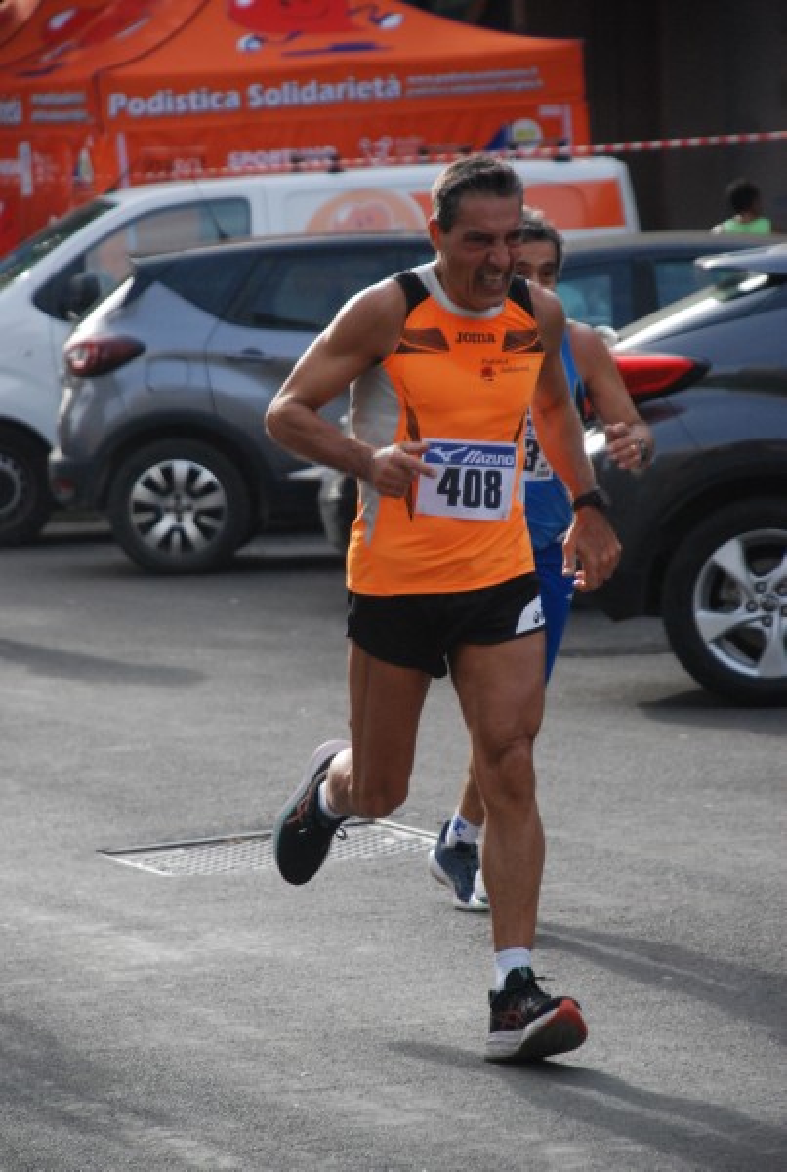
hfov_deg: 7.4
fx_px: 6116
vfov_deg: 10.9
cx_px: 394
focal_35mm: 188
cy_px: 586
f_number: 5.6
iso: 1000
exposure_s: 1/800
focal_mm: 125
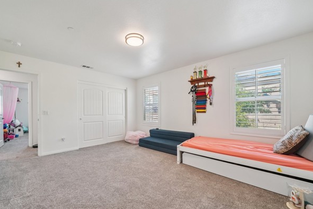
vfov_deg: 81.1
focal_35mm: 14
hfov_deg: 104.2
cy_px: 110
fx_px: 122
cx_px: 149
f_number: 8
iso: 400
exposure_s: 1/25
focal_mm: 13
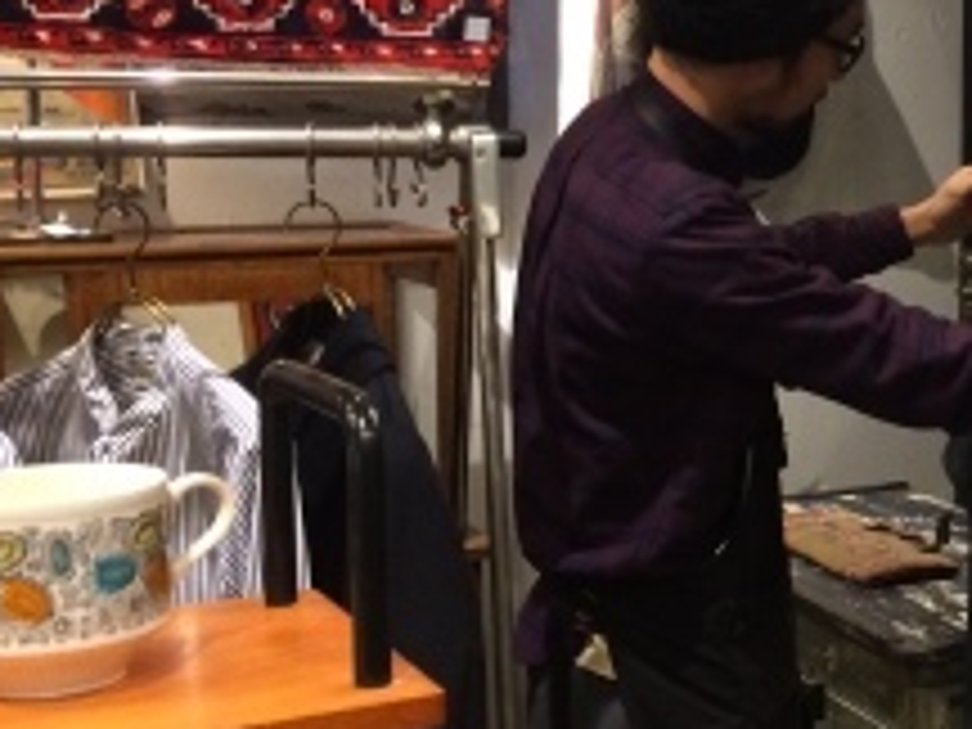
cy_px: 290
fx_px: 1881
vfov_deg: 21.9
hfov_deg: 27.8
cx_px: 891
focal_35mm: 67
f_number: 2.2
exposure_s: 1/30
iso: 250
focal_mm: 4.15
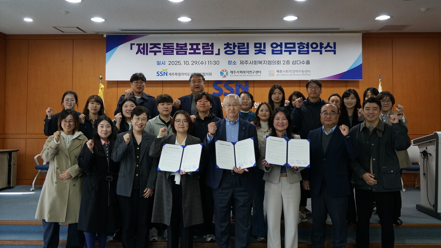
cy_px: 106
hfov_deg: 61.0
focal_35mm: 32
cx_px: 222
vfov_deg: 36.6
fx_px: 374
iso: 1000
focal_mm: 30
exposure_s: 1/160
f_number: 4
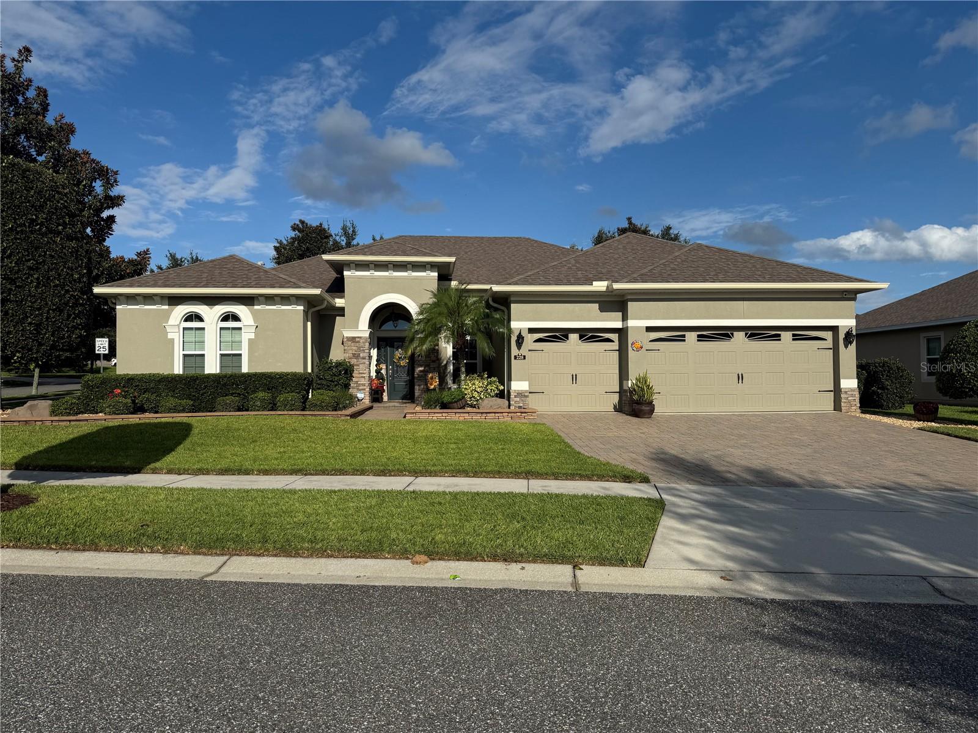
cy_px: 366
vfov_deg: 56.8
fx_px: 678
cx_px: 489
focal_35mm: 24
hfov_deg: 71.6
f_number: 1.78
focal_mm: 6.76
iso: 80
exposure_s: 1/8130
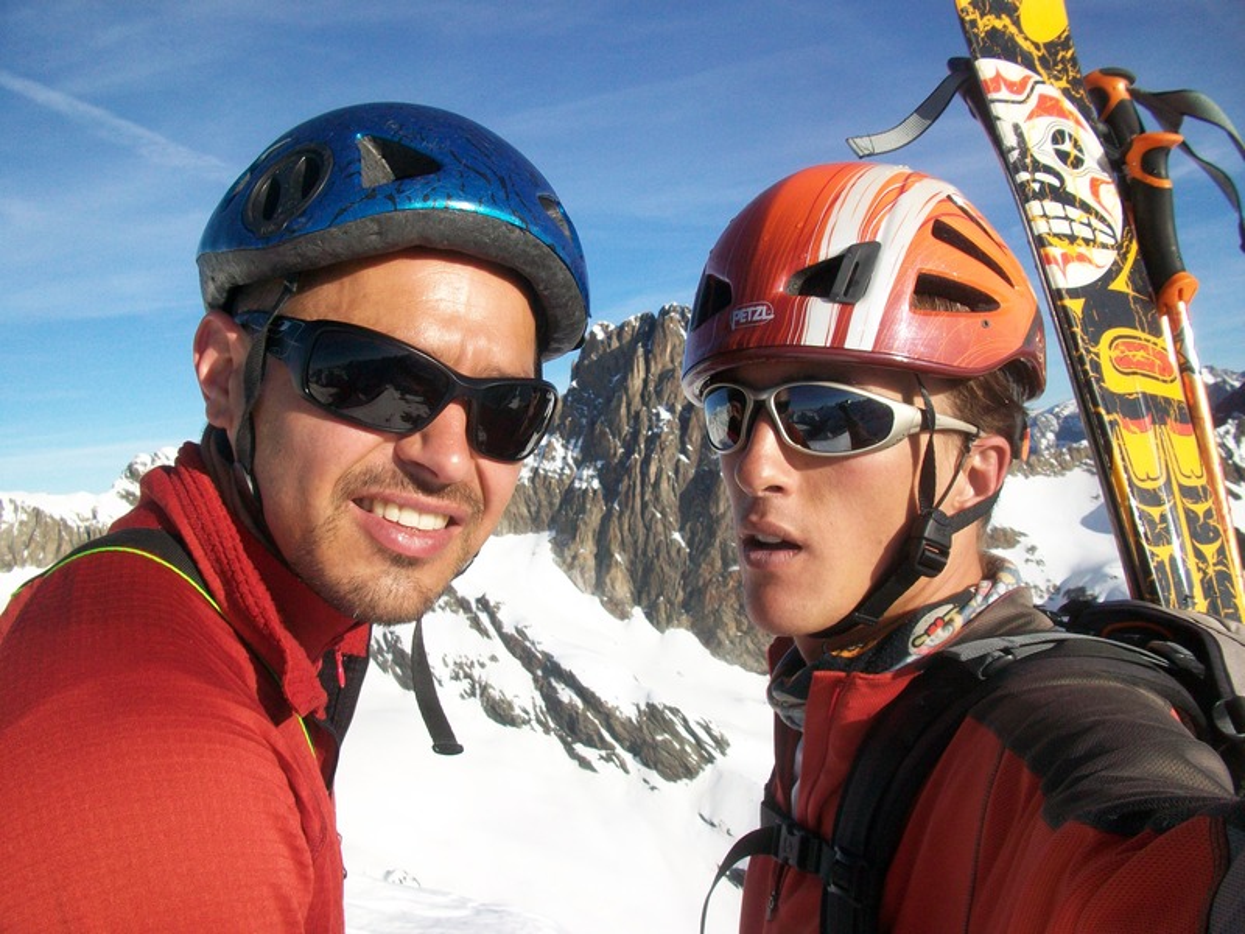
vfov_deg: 44.2
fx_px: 1151
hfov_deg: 56.8
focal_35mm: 32
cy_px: 467
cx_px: 622
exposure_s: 1/320
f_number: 5.5
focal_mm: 5.7
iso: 64
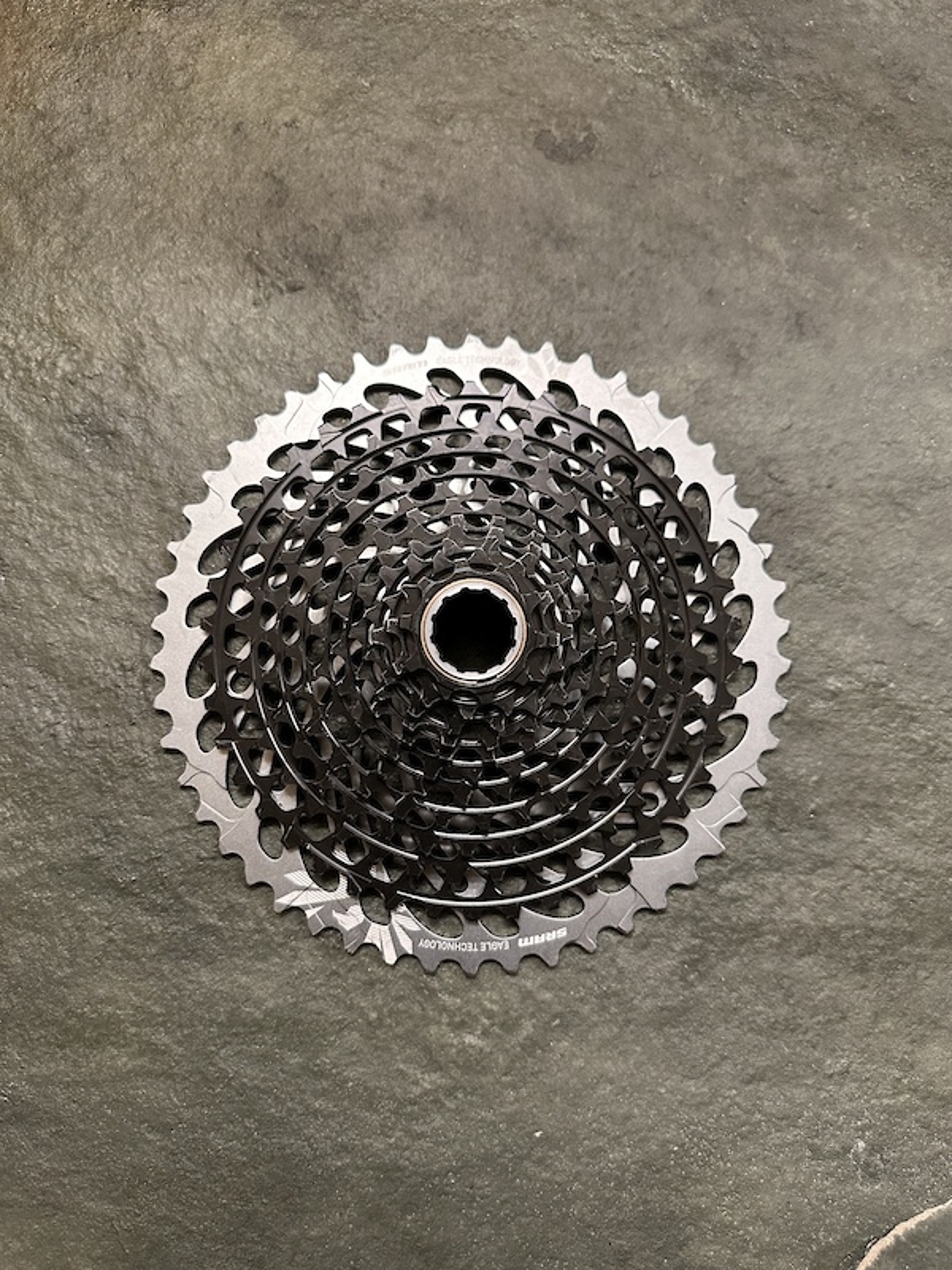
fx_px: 880
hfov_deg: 56.8
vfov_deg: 71.6
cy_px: 635
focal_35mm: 24
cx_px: 476
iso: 400
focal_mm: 6.86
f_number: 1.78
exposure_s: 1/60
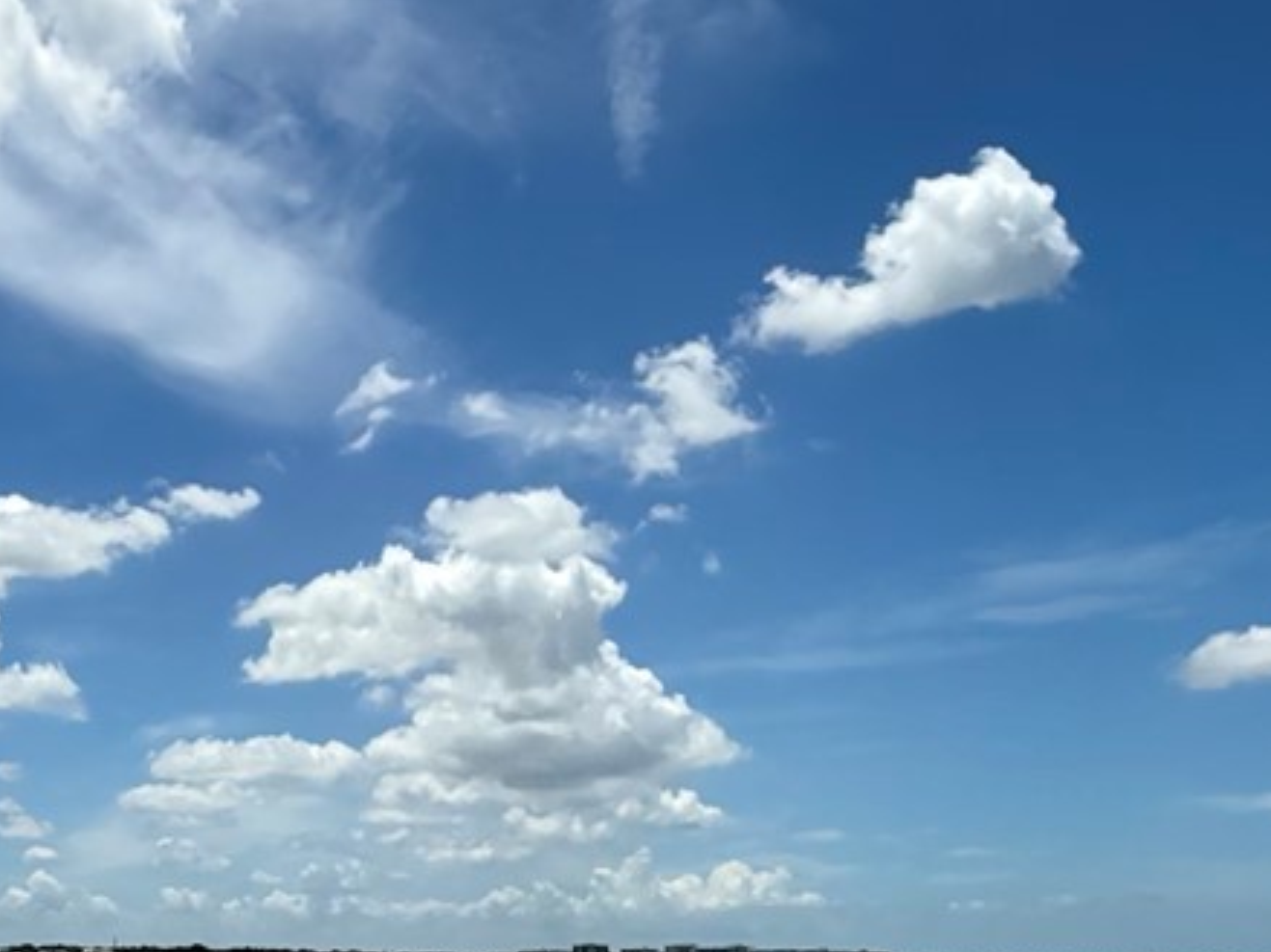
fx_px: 1872
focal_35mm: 51
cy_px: 943
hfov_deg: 34.7
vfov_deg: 27.0
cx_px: 58
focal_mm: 2.22
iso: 50
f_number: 2.2
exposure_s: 1/5155
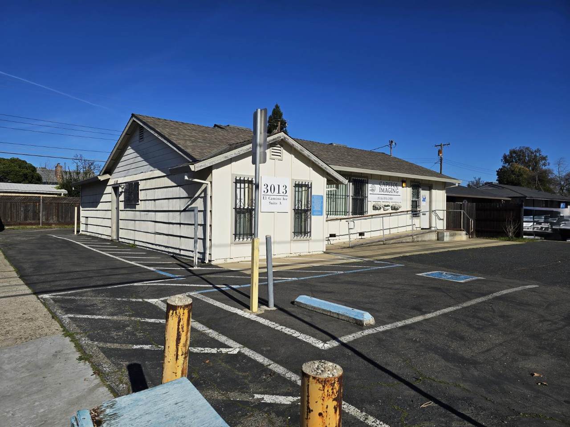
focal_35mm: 23
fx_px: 379
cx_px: 285
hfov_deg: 73.9
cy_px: 214
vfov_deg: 58.9
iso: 12
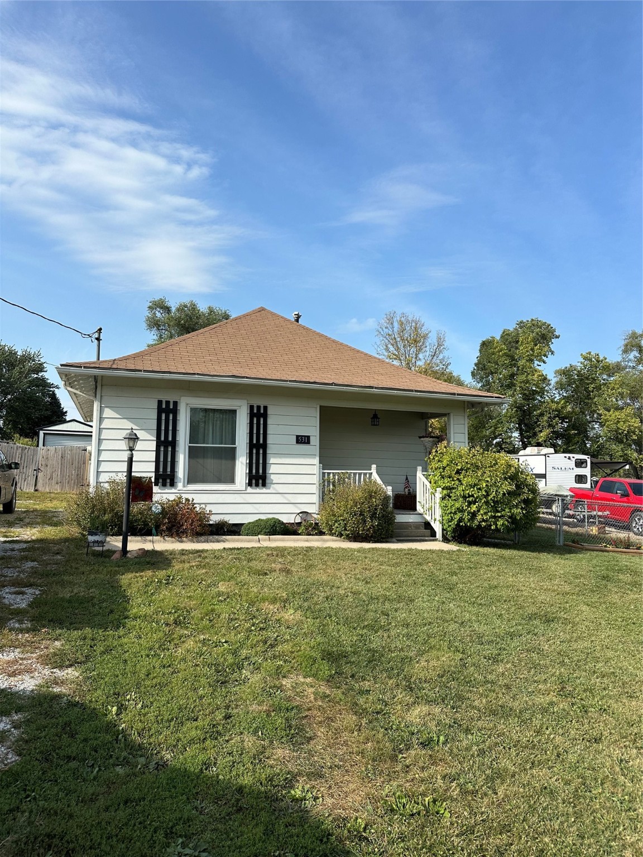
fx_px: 594
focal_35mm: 24
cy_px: 428
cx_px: 322
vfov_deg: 71.6
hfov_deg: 56.8
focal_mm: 6.86
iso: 80
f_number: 1.78
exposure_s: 1/3861
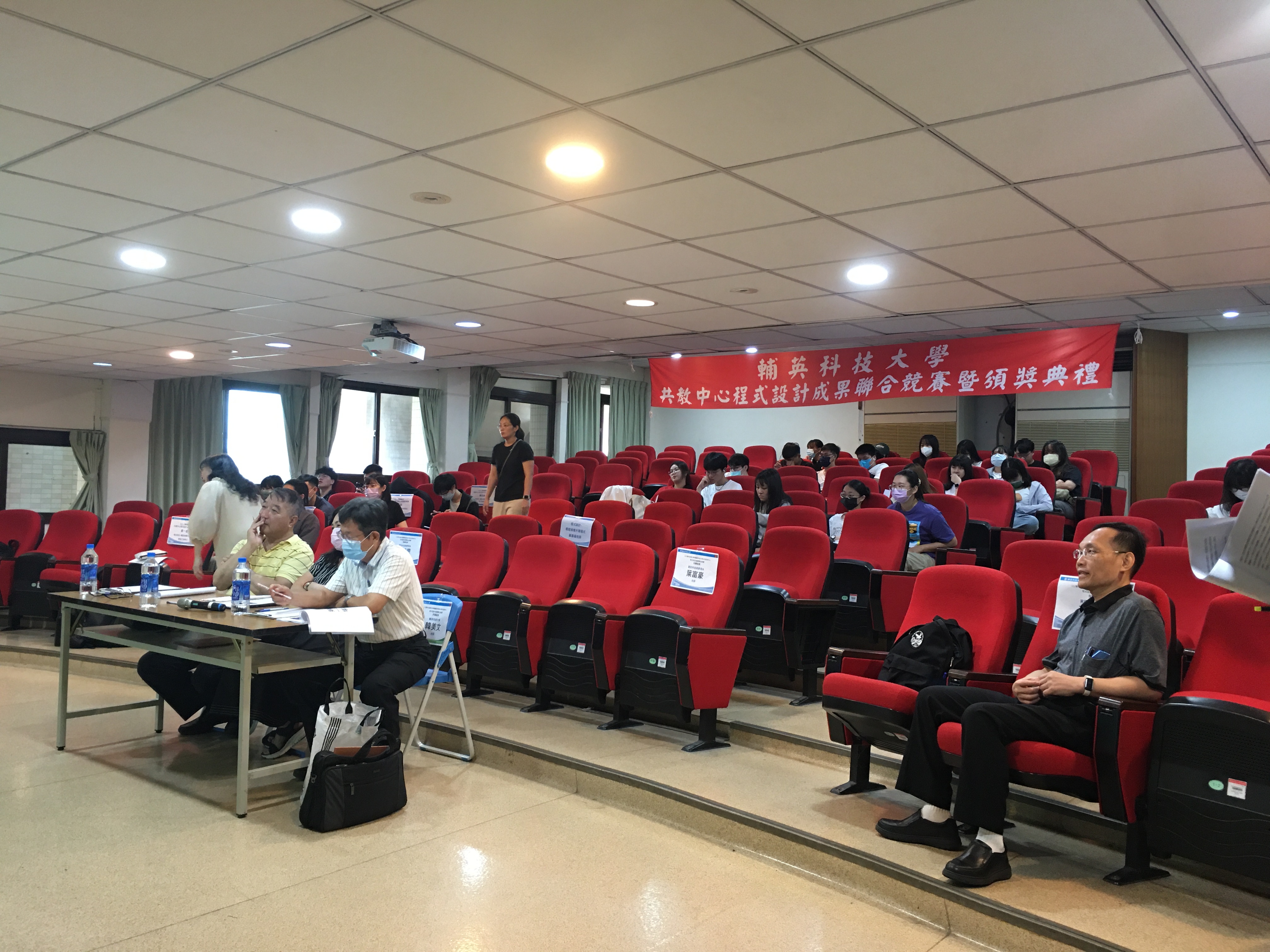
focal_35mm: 29
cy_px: 476
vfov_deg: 48.2
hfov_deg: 61.7
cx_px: 635
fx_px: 1064
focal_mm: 4.15
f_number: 2.2
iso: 64
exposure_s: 1/15
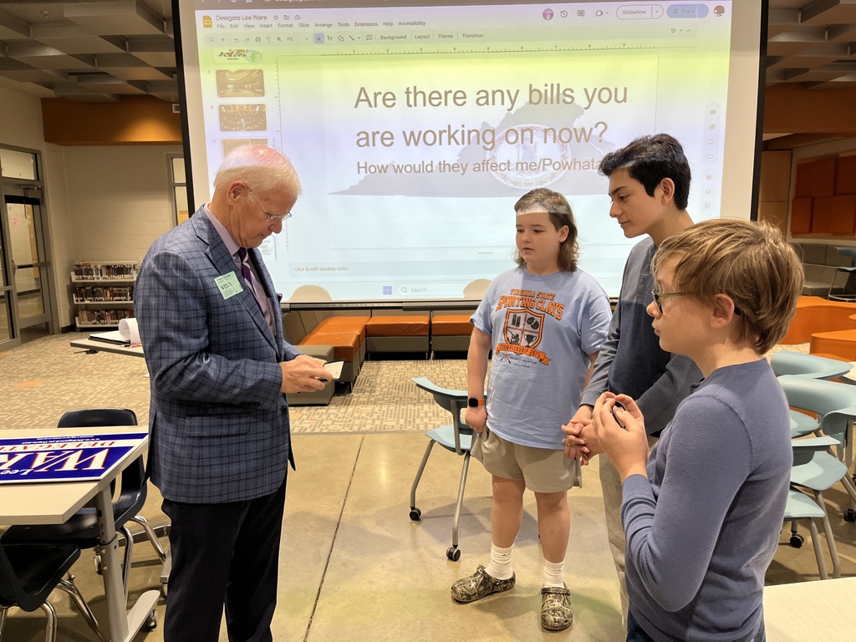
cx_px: 428
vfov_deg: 53.1
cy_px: 321
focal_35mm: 26
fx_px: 643
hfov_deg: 67.3
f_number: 1.6
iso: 64
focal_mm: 5.1
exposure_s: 1/90
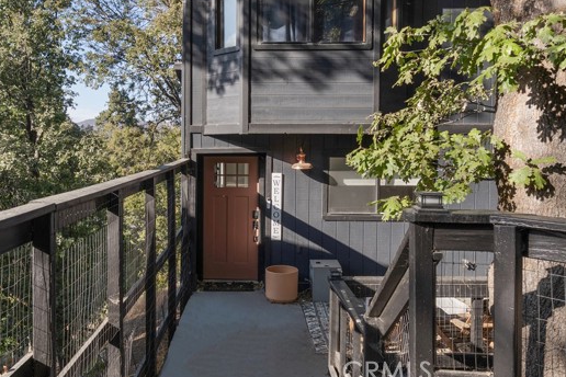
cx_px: 227
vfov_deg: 42.2
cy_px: 153
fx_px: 487
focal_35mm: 31
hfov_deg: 59.8
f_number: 8
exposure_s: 1/50
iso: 100
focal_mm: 17
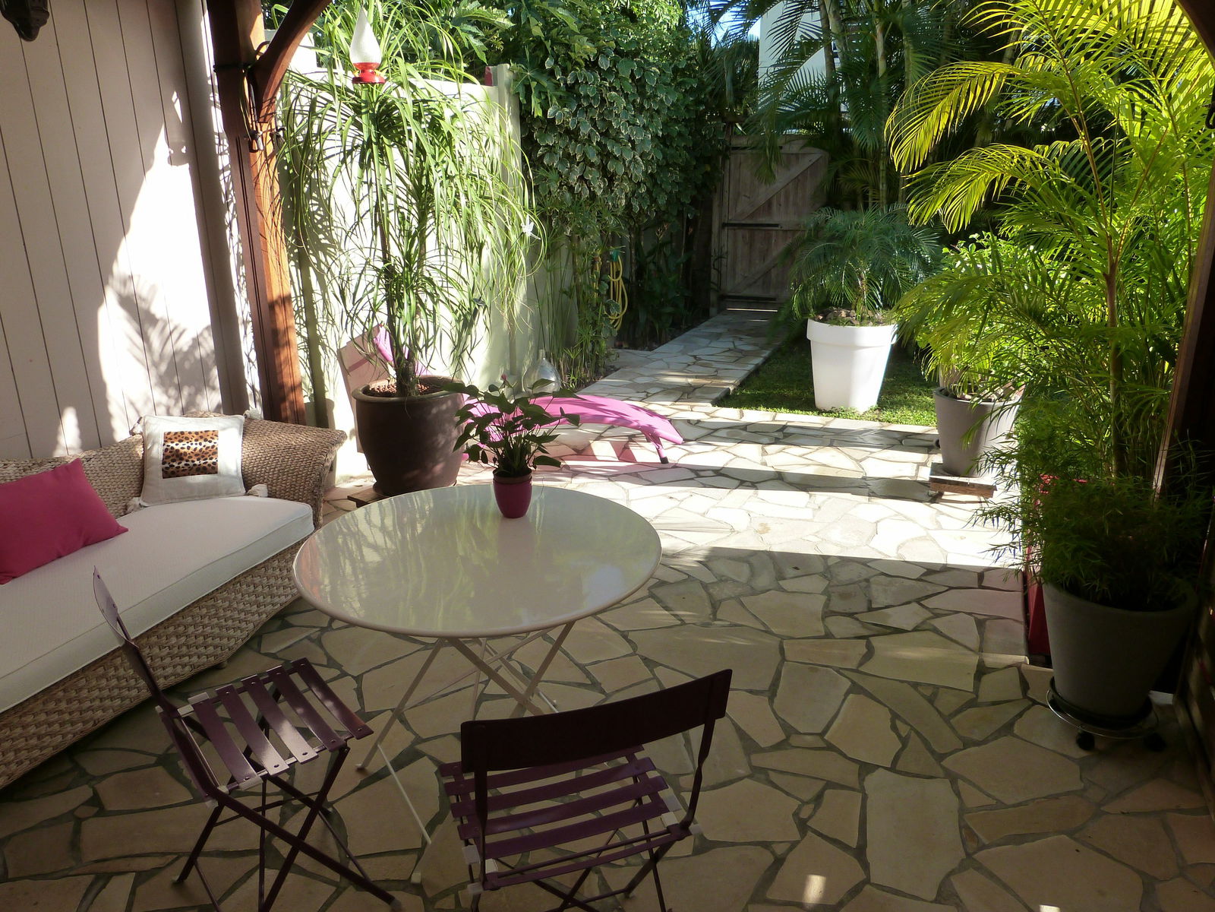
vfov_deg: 54.9
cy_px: 456
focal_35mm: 25
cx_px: 608
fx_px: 877
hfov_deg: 69.4
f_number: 4
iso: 160
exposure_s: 1/200
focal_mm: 4.5
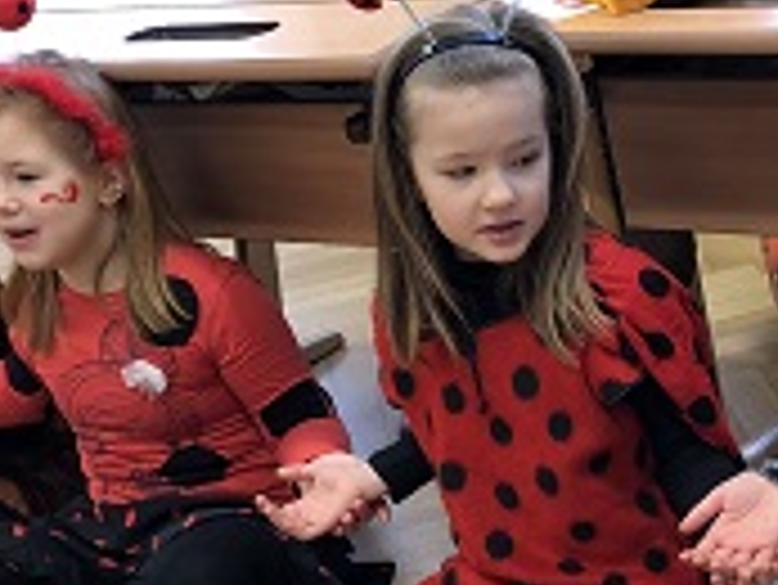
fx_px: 2002
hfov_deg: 21.6
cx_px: 679
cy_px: 608
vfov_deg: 16.2
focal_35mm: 89
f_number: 1.8
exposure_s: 1/17
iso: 40
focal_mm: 3.99
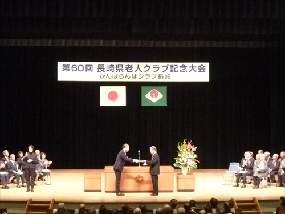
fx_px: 576
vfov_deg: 21.0
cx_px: 142
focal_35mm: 70
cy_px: 107
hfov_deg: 27.8
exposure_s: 1/25
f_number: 5
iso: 1600
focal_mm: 12.5
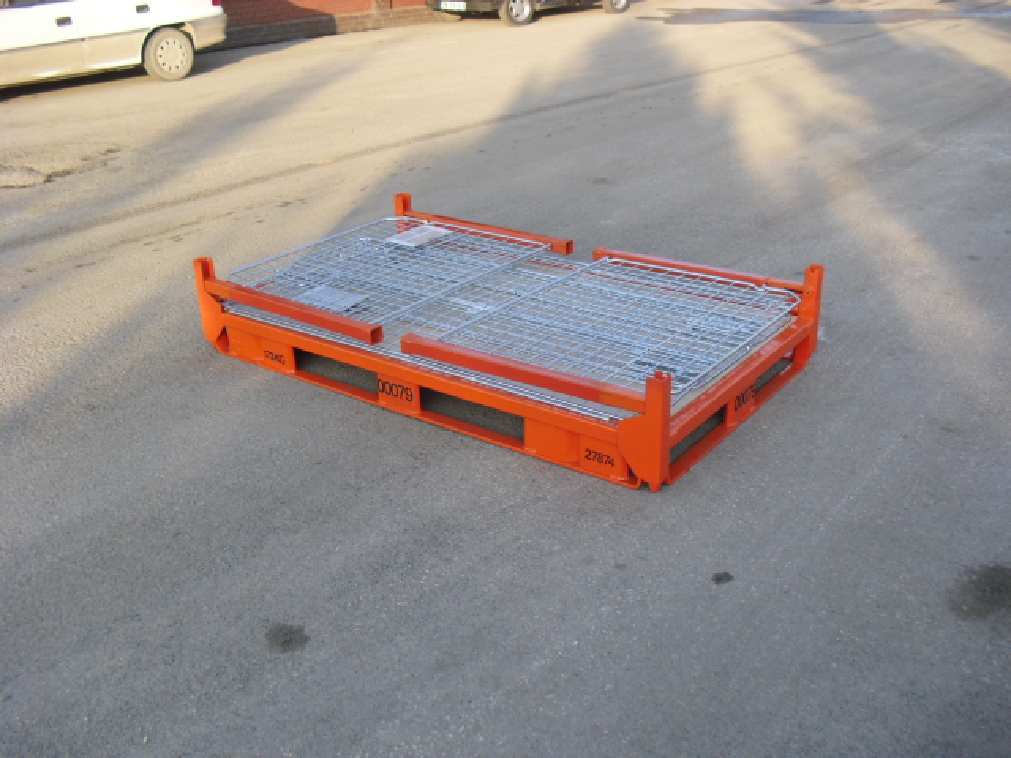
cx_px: 506
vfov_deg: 39.7
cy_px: 379
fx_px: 1051
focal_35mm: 36
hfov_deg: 51.4
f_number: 3.1
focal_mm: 6.3
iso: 100
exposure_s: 1/250
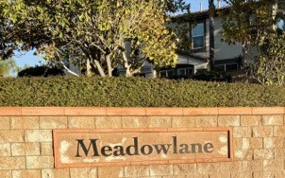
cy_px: 166
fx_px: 419
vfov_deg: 23.2
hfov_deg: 36.6
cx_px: 216
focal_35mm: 54
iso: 80
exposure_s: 1/2041
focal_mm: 6.76
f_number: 1.78
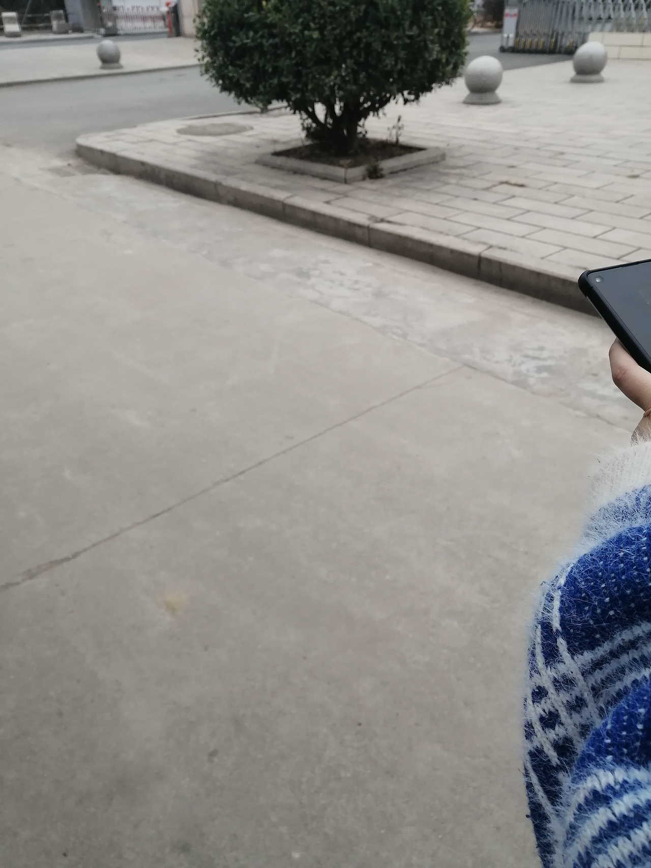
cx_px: 326
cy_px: 434
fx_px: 652
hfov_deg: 53.1
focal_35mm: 26
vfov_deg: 67.3
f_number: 1.8
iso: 100
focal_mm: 3.62
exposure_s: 1/900
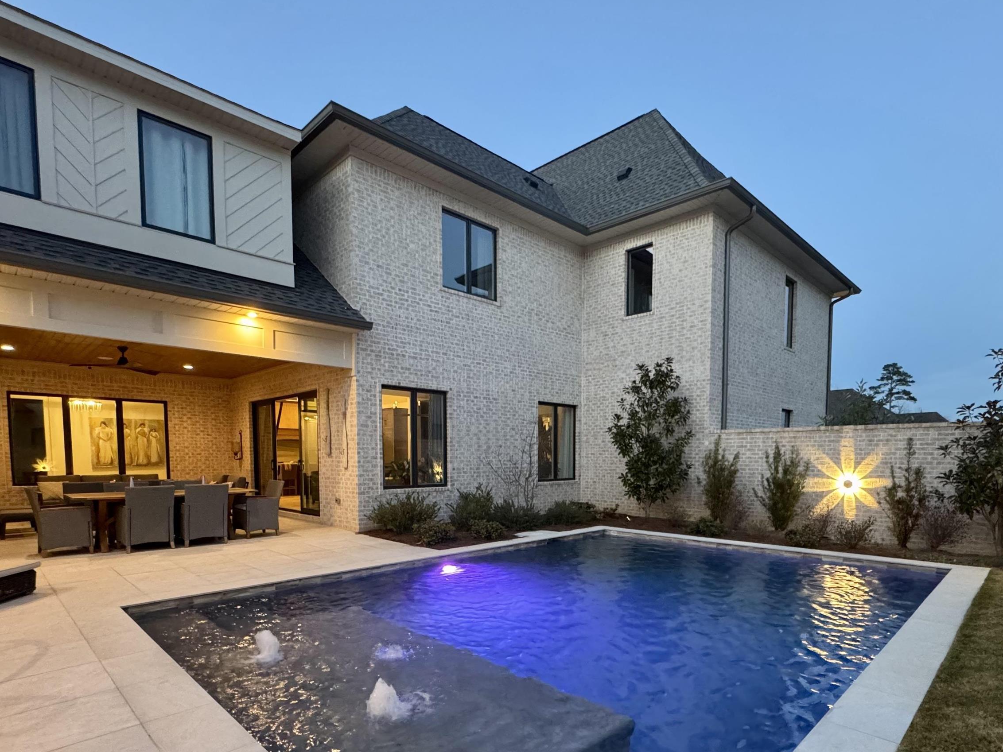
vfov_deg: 67.1
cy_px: 492
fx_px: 551
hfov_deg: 84.6
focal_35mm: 19
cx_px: 531
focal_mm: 2.22
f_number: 2.2
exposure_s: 1/60
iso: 800
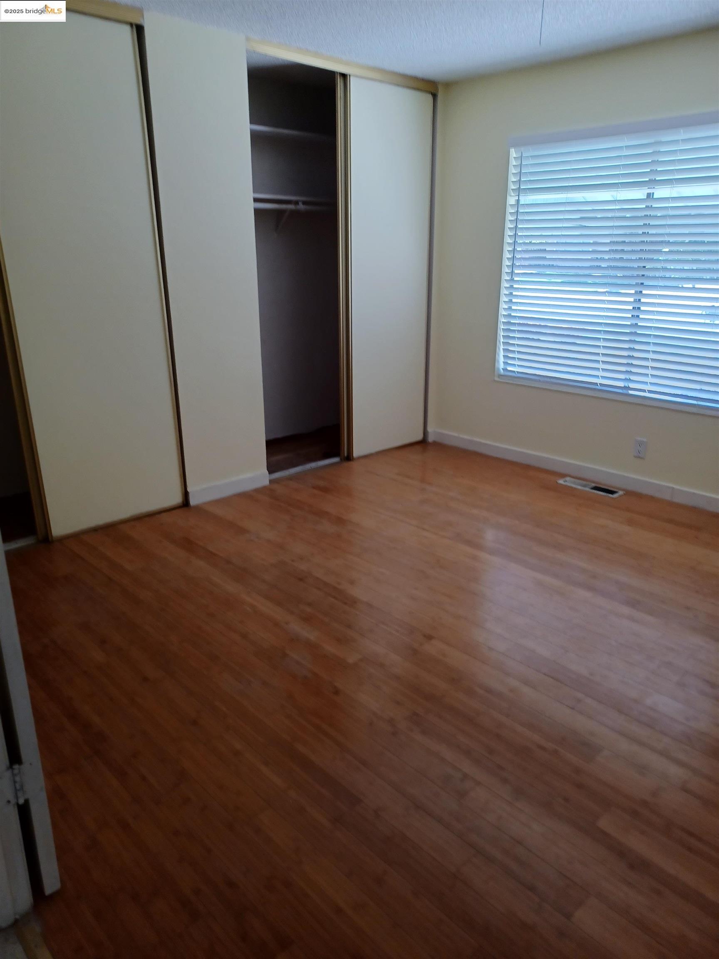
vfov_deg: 69.4
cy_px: 480
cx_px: 360
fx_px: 692
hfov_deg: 54.9
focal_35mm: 25
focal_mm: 4.6
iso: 160
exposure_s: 1/60
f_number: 1.8
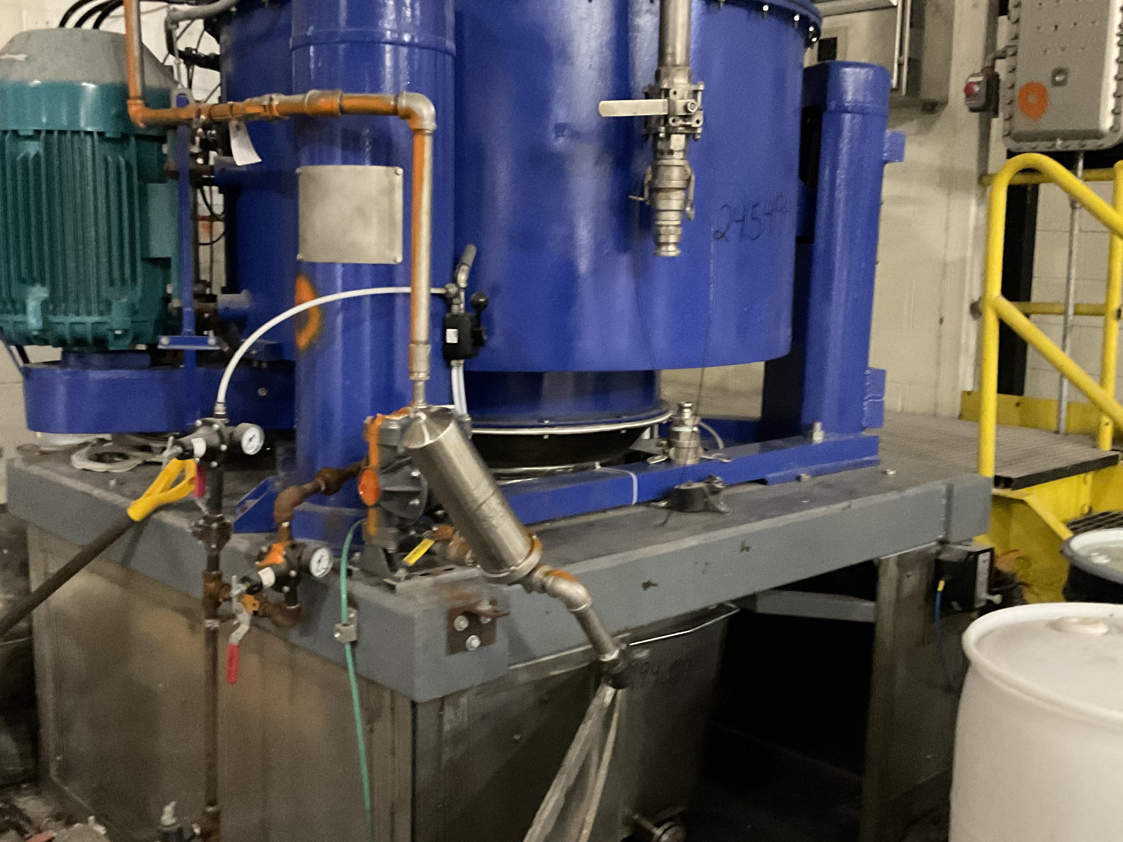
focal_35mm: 38
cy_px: 401
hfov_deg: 48.9
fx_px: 1233
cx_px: 524
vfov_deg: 37.7
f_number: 1.8
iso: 500
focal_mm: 3
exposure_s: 1/20
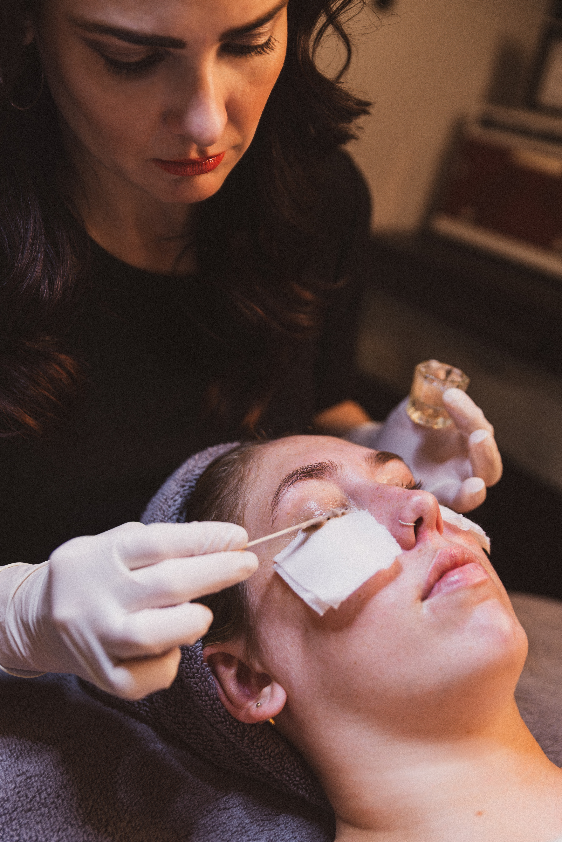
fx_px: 983
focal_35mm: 42
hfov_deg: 31.9
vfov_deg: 46.4
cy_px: 421
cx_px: 281
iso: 200
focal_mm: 42
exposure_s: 1/80
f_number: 2.8
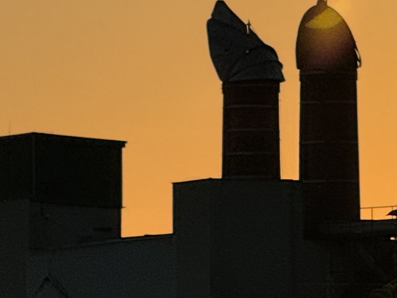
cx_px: 846
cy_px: 191
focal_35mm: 590
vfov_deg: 2.5
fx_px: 6767
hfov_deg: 3.3
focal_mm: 15.66
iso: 50
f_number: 2.8
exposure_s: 1/2212
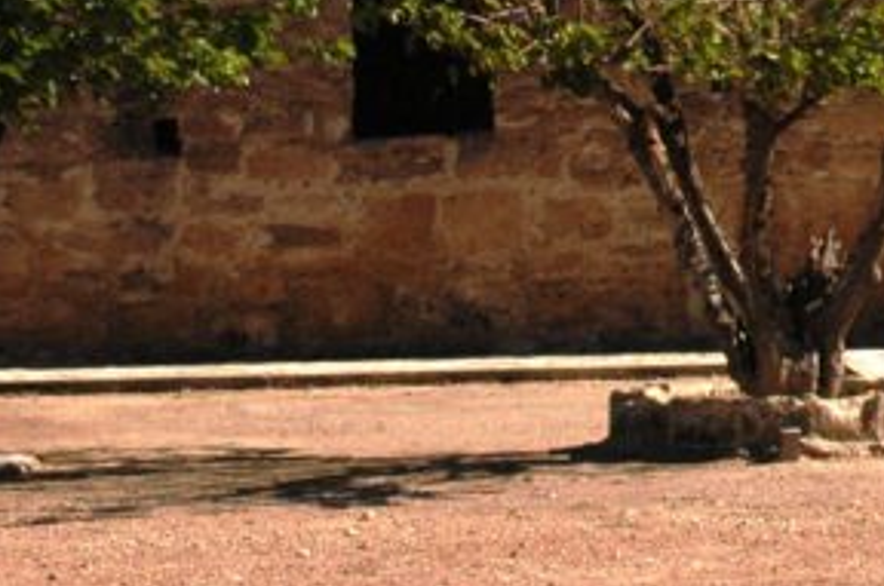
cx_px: 1185
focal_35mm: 141
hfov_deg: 14.0
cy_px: -179
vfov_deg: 9.5
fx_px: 3450
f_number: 14
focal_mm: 27
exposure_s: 1/640
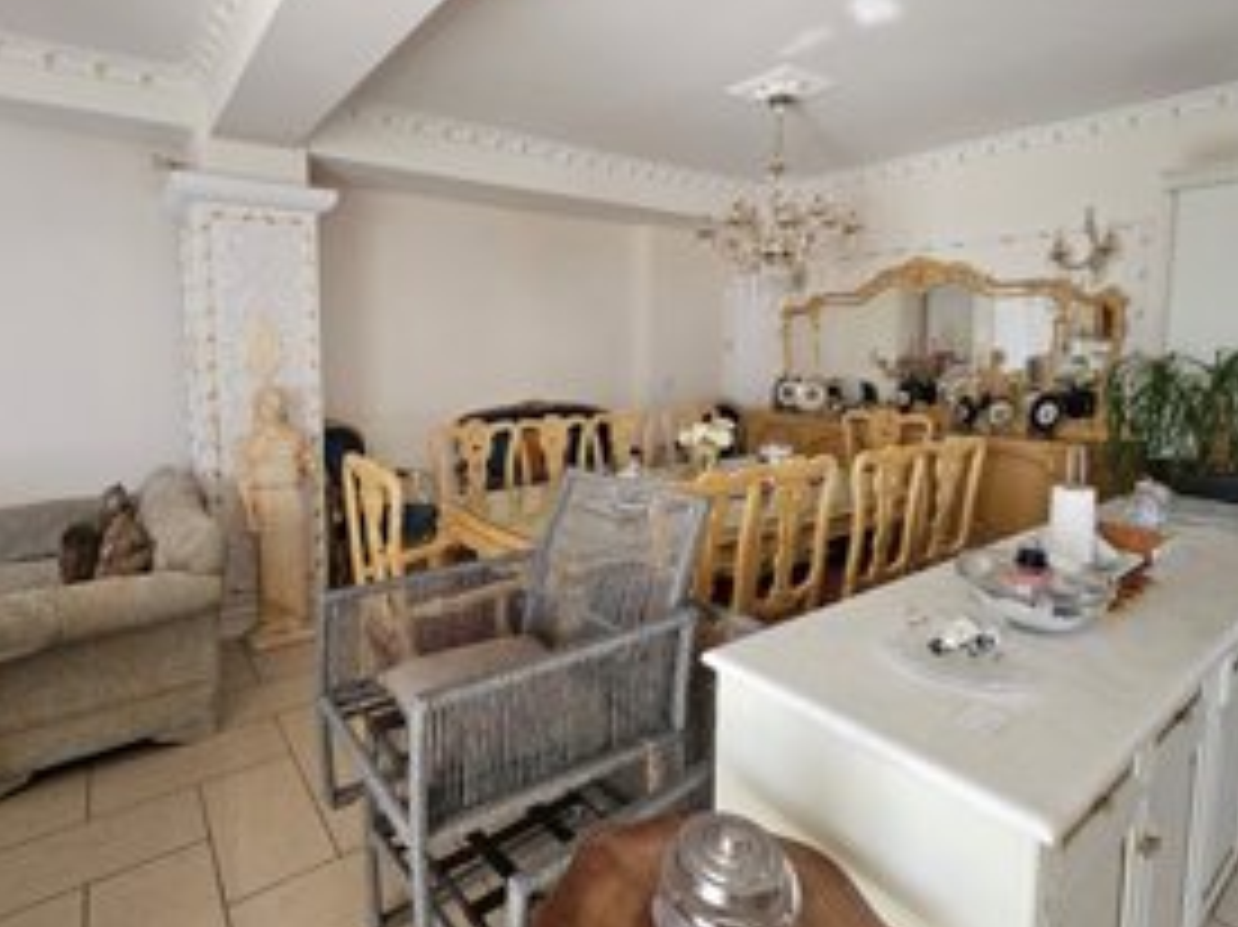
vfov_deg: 74.3
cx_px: 585
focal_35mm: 17
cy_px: 400
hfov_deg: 91.0
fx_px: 608
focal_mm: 2.2
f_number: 2.2
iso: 100
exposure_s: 1/50
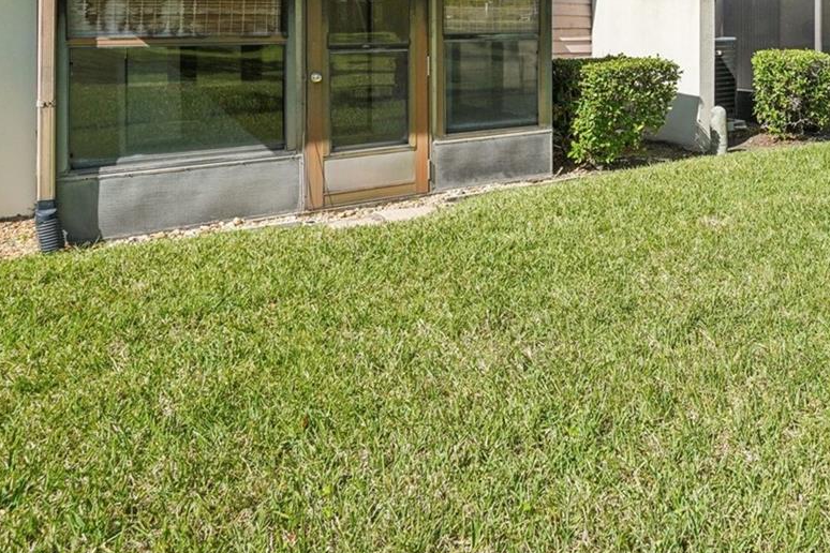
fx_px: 715
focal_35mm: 31
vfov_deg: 38.3
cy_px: 20
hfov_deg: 54.1
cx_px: 716
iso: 100
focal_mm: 10
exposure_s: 1/200
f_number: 8
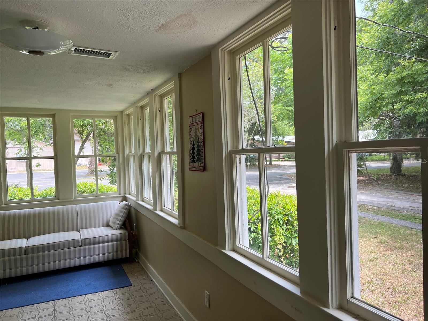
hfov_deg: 67.3
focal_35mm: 26
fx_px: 321
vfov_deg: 53.1
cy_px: 160
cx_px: 214
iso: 50
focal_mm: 5.7
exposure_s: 1/402
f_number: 1.5
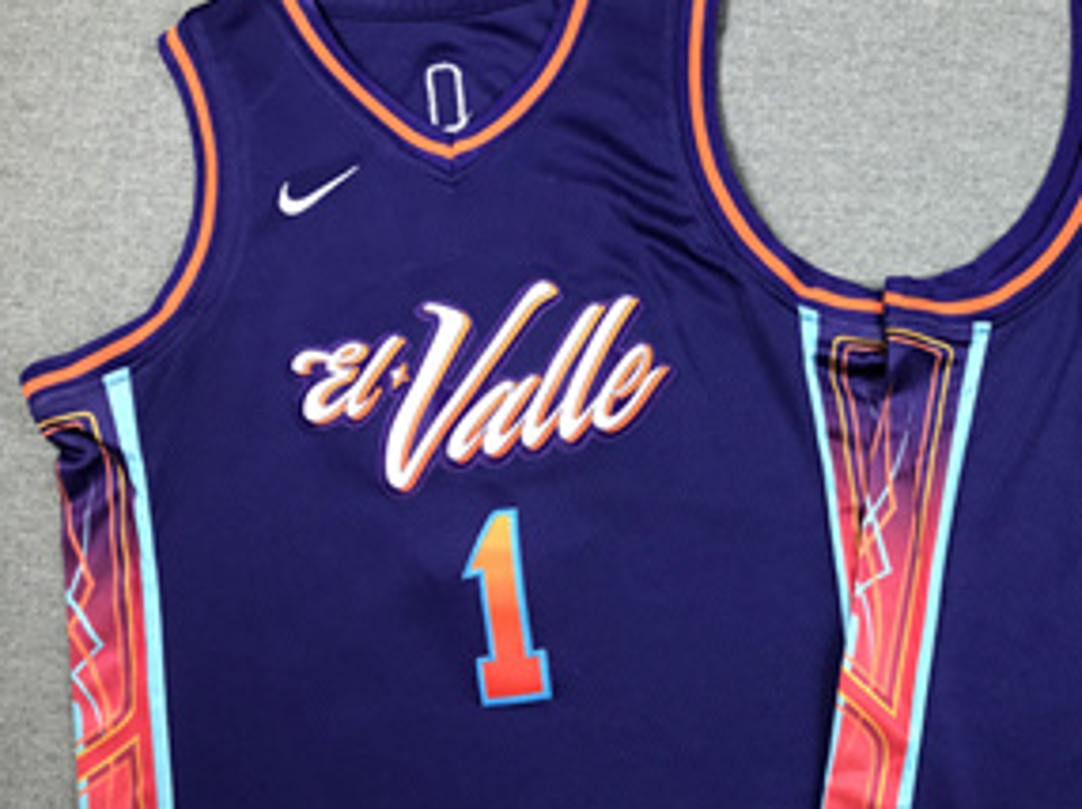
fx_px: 1530
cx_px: 919
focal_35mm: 49
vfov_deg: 29.3
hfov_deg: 37.1
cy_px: 573
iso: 32
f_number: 1.8
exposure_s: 1/50
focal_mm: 3.99
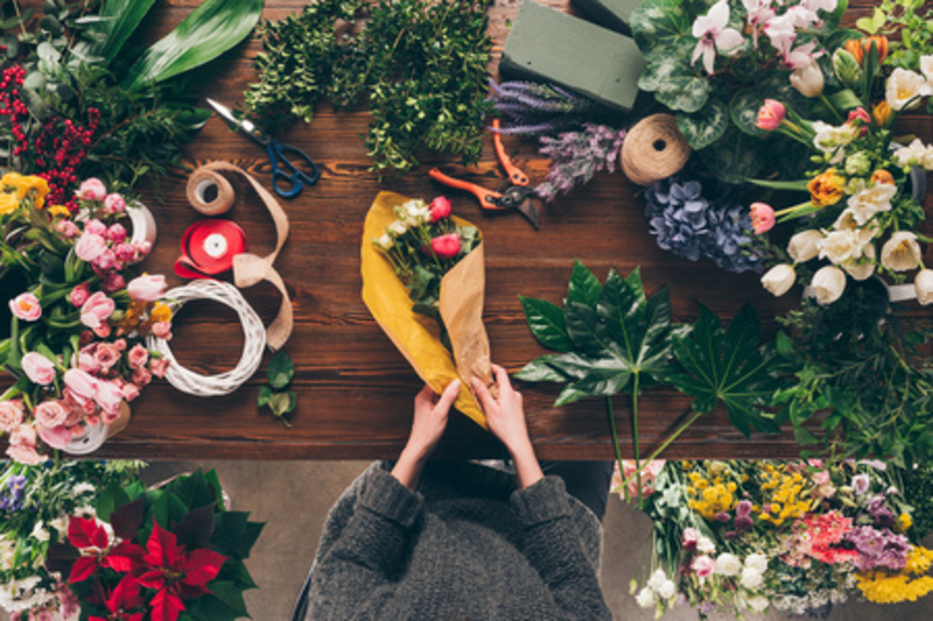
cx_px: 466
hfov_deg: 54.4
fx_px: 907
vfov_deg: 37.8
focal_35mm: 35
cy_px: 310
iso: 125
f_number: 13
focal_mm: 35
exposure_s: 1/160
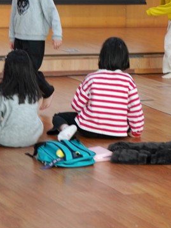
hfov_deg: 8.7
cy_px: 71
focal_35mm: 169
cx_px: 230
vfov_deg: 11.7
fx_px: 1112
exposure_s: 1/160
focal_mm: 70
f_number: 4
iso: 800
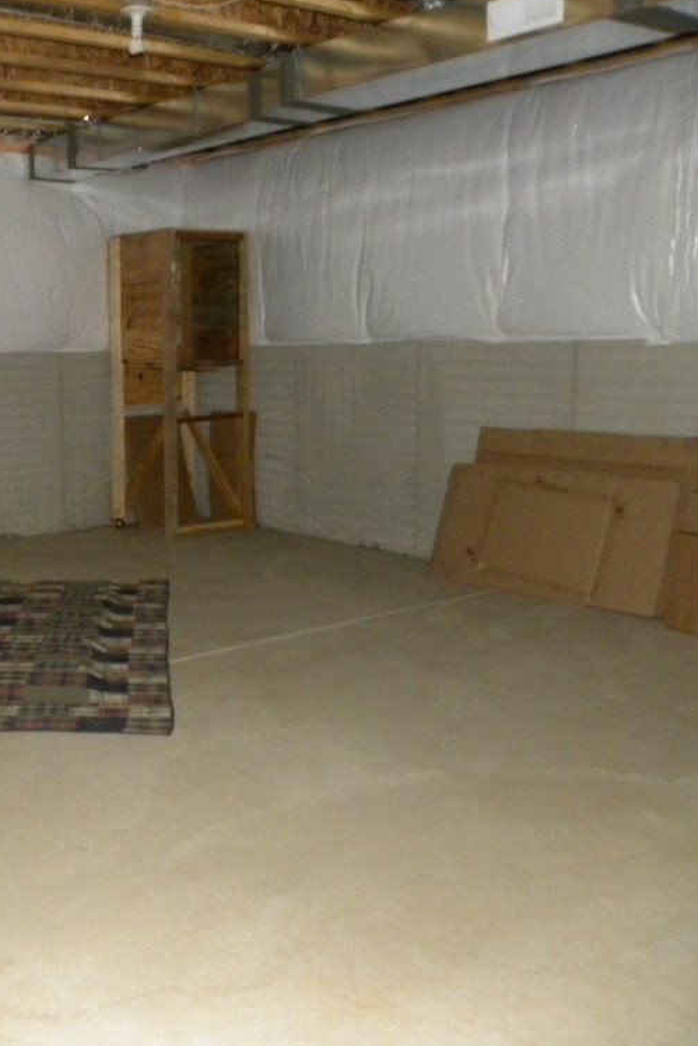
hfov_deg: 33.3
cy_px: 516
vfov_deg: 51.9
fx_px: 1076
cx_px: 20
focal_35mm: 37
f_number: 2.8
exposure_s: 1/30
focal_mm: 4.6
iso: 400
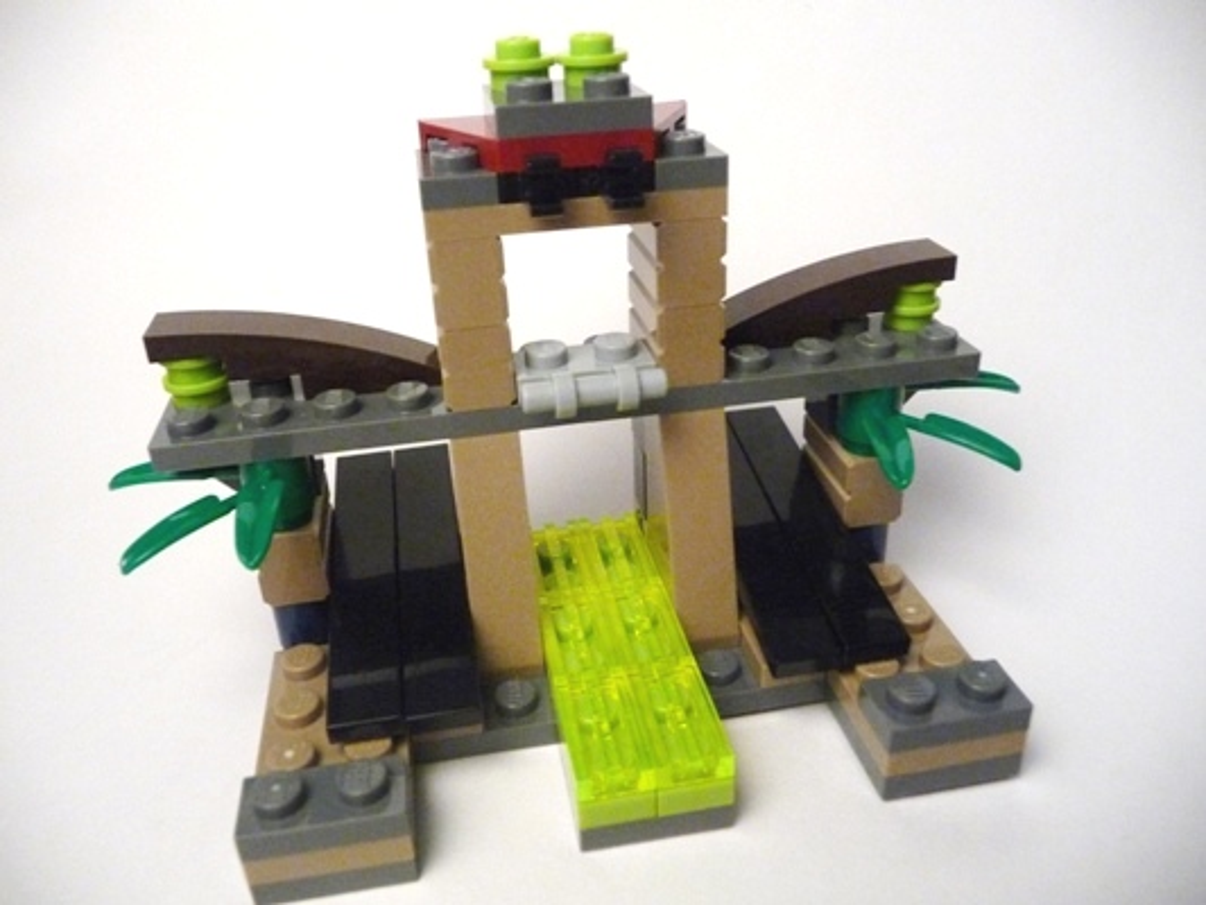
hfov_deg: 63.4
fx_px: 976
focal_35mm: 28
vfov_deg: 49.8
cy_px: 452
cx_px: 603
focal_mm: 4.7
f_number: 3.3
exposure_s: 1/60
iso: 640
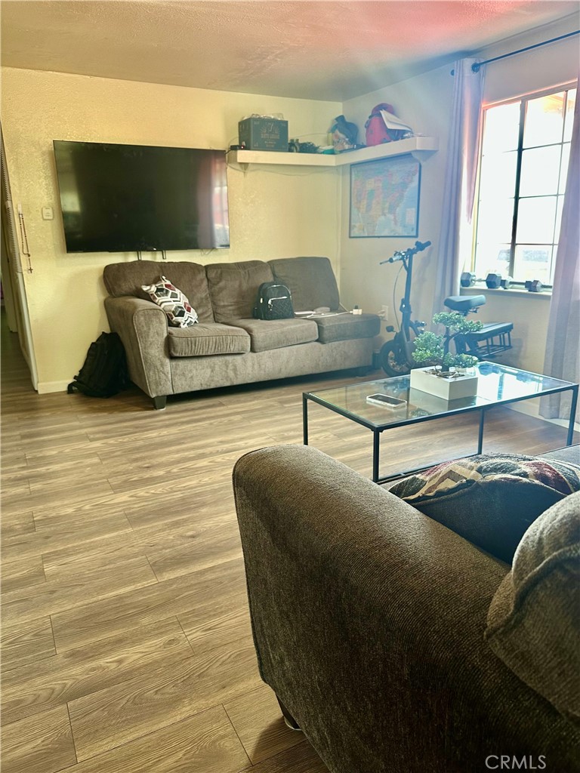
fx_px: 536
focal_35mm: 24
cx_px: 290
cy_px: 386
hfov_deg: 56.8
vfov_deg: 71.6
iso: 200
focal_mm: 6.86
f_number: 1.78
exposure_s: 1/60
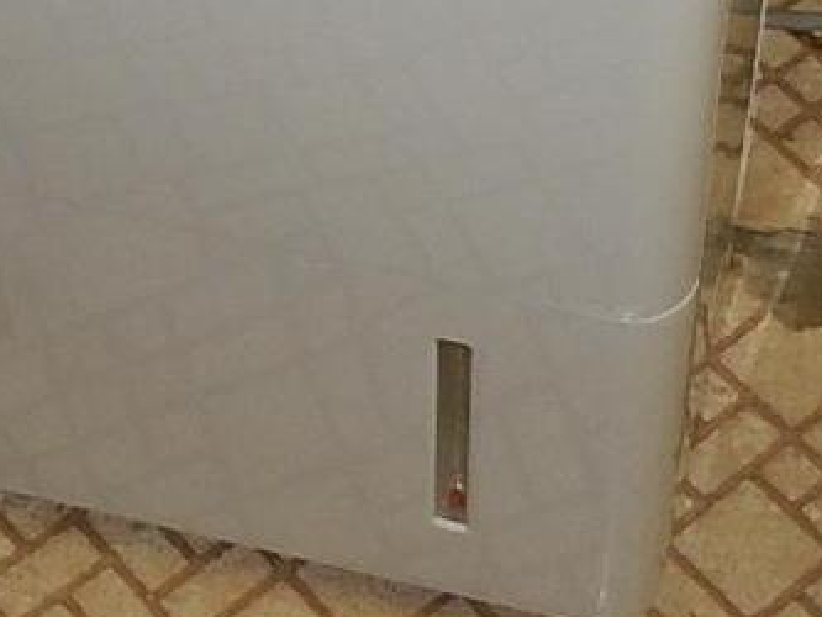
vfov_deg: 10.6
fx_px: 3183
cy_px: -385
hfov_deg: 14.7
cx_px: 343
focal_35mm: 134
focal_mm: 5.6
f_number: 4.2
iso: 200
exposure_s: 1/30
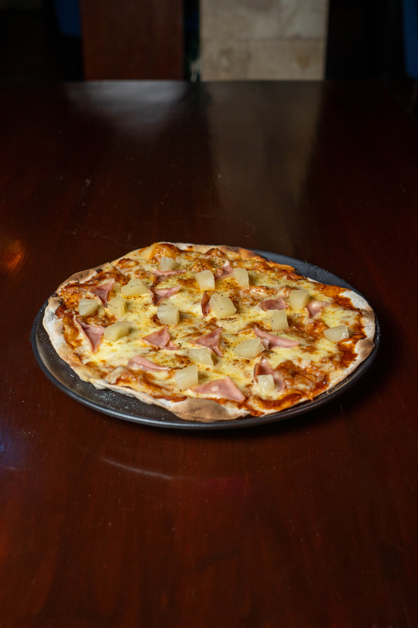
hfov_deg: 31.9
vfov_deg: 46.4
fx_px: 731
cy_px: 314
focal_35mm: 42
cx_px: 209
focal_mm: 28
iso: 125
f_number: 4.5
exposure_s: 1/200
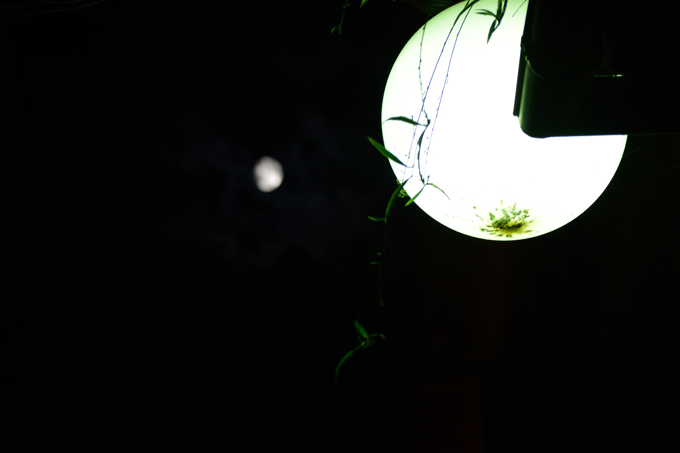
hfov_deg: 14.0
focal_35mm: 147
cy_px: 226
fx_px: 2776
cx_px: 340
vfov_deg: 9.3
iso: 500
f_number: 4.5
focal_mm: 98
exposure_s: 1/60
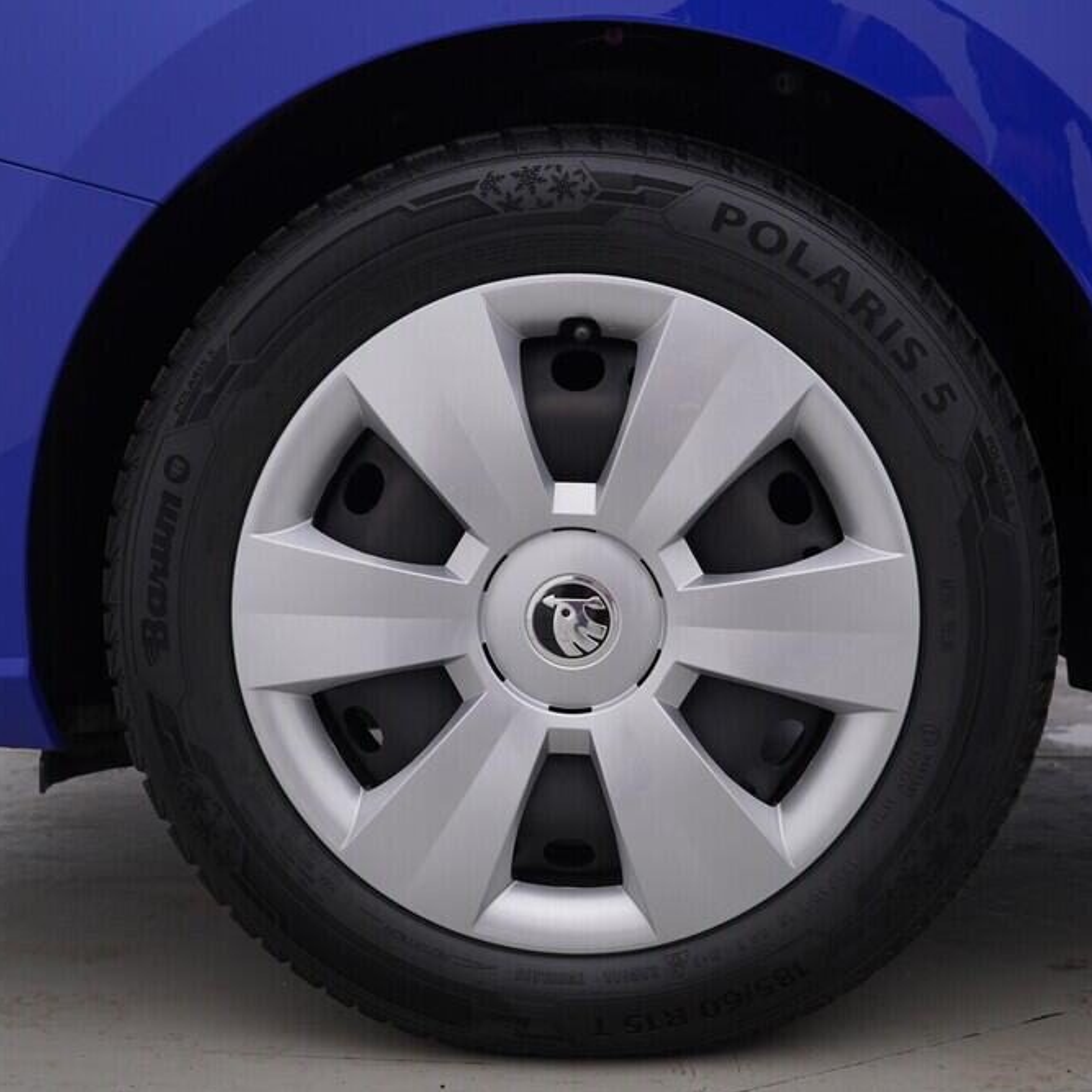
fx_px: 1677
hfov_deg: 36.1
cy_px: 557
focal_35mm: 47
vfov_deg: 36.1
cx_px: 570
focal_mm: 24
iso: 125
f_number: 4
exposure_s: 1/80
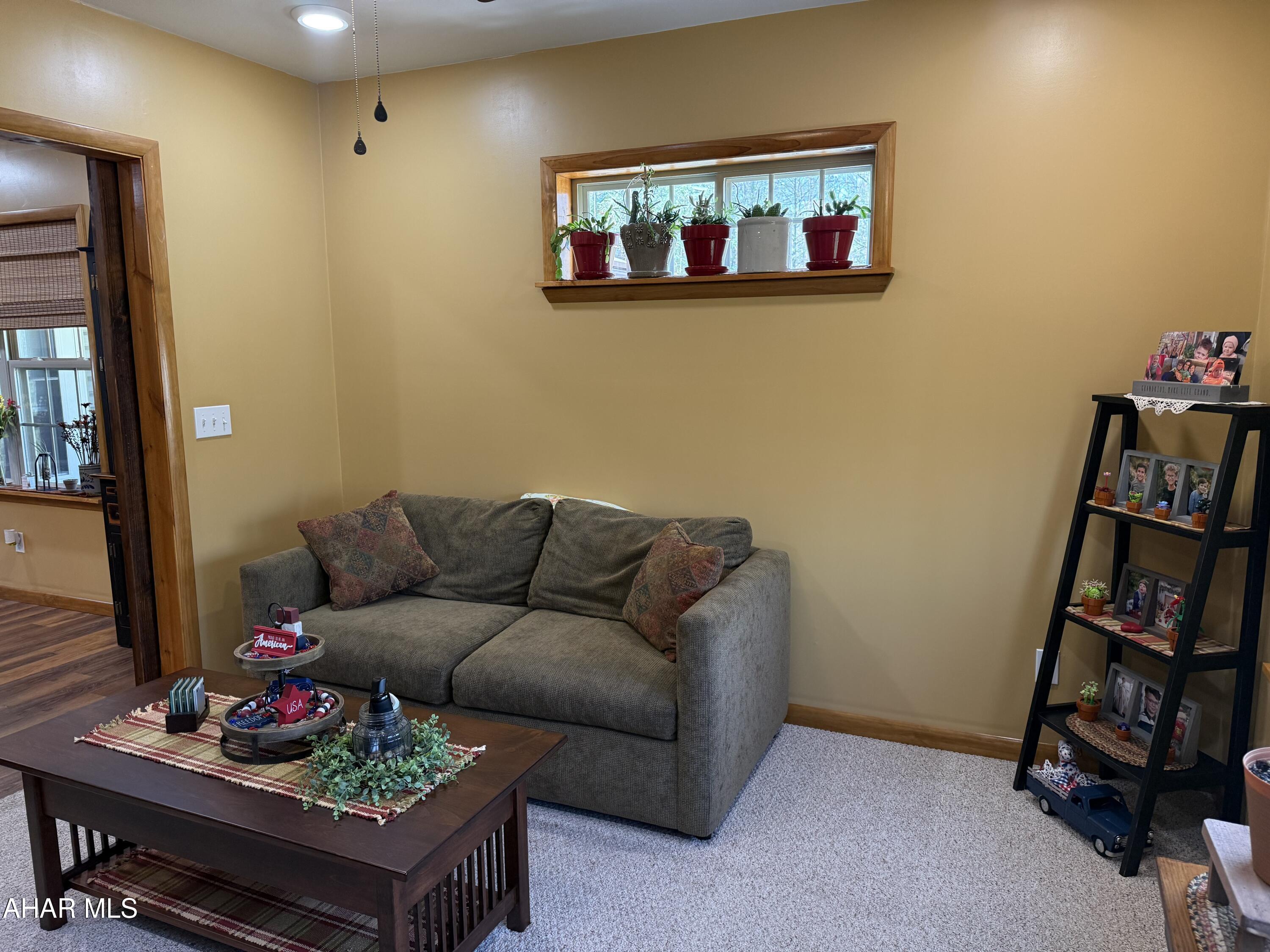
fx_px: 881
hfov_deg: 71.6
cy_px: 476
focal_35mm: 24
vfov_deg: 56.8
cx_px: 635
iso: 200
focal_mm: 6.76
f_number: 1.78
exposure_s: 1/60
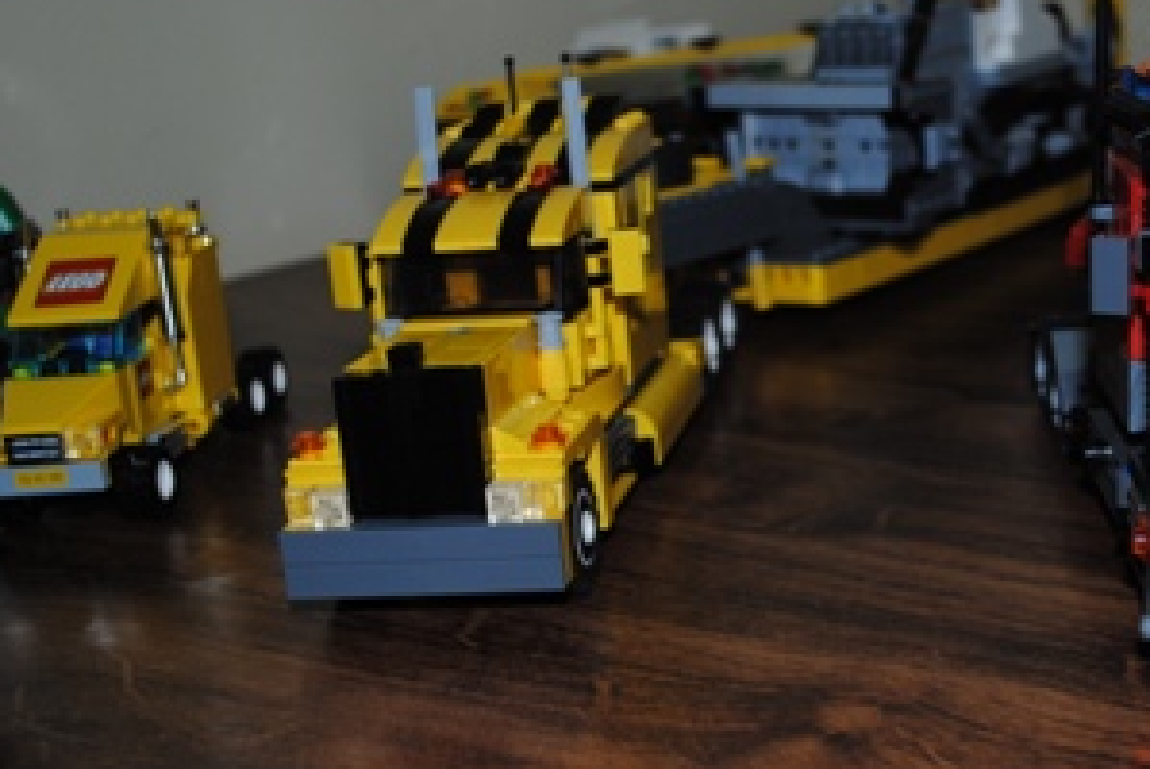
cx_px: 815
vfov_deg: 21.6
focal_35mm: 63
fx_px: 2014
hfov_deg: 31.5
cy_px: 458
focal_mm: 28
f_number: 4.5
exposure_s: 1/60
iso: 200
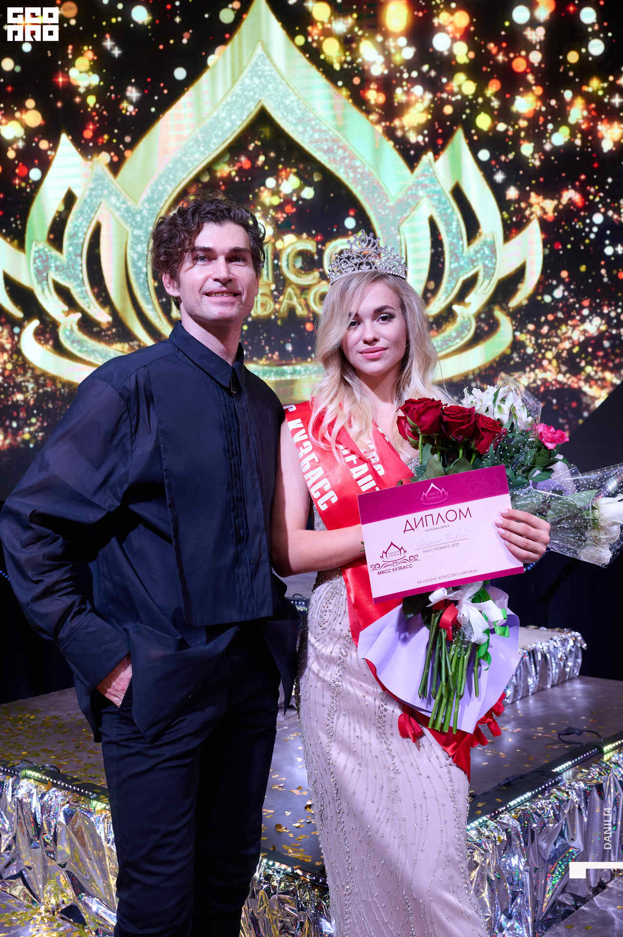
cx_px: 312
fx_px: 962
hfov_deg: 35.9
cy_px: 468
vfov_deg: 51.9
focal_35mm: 37
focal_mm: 37
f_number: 5.6
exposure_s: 1/250
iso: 1600
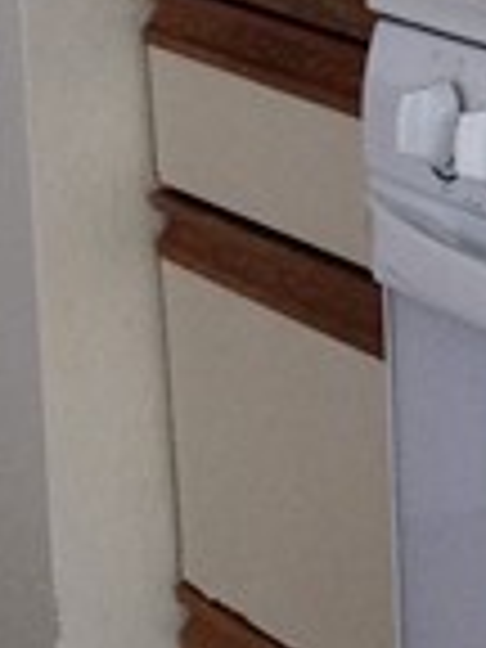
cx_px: 1400
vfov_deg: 8.4
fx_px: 4380
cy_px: -63
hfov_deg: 5.9
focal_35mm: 234
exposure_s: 1/120
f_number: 2.4
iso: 100
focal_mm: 4.12
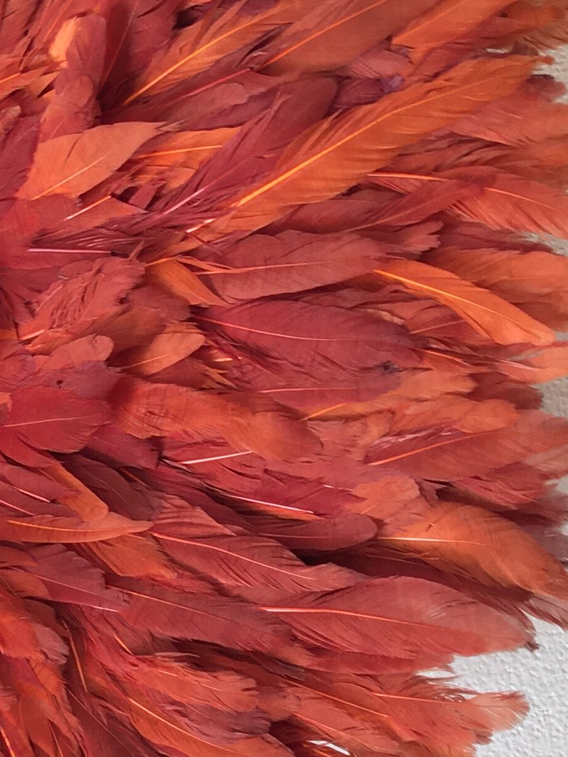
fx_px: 2100
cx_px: -271
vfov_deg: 20.4
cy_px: 276
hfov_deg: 14.4
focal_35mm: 96
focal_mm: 4.15
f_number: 2.2
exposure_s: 1/33
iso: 32
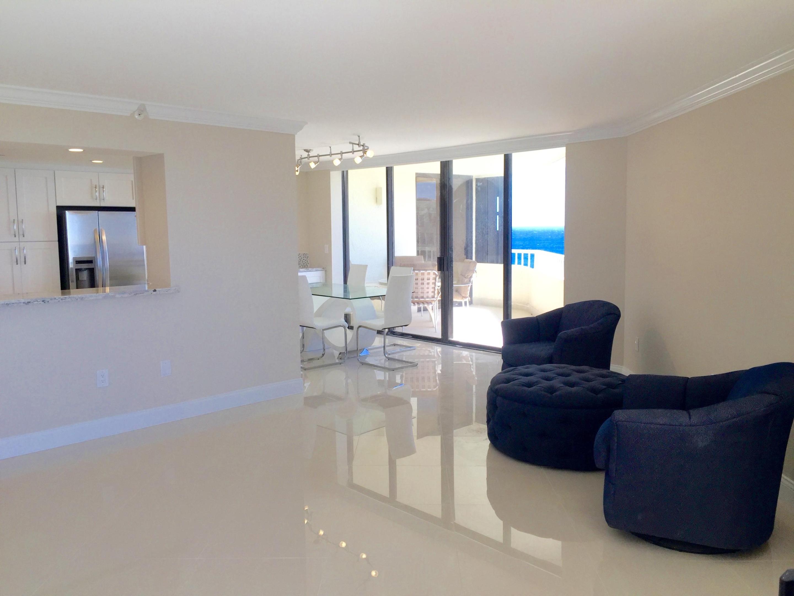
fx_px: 665
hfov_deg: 61.7
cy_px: 298
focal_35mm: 29
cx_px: 397
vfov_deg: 48.2
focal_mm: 4.15
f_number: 2.2
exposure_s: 1/170
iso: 32
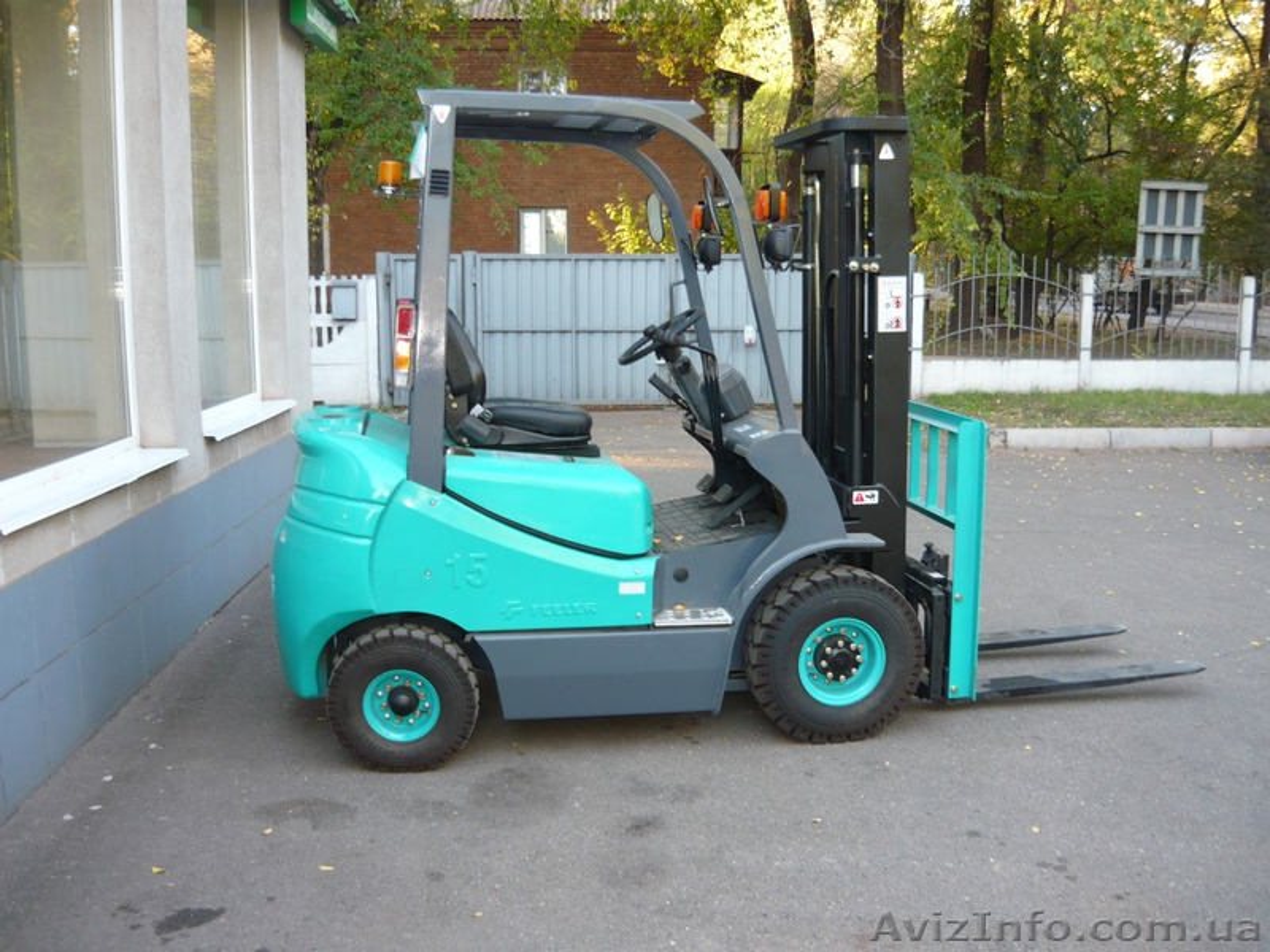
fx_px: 1211
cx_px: 635
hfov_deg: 55.4
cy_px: 476
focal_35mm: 33
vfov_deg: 42.9
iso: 125
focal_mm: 5.5
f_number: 2.8
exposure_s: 1/30
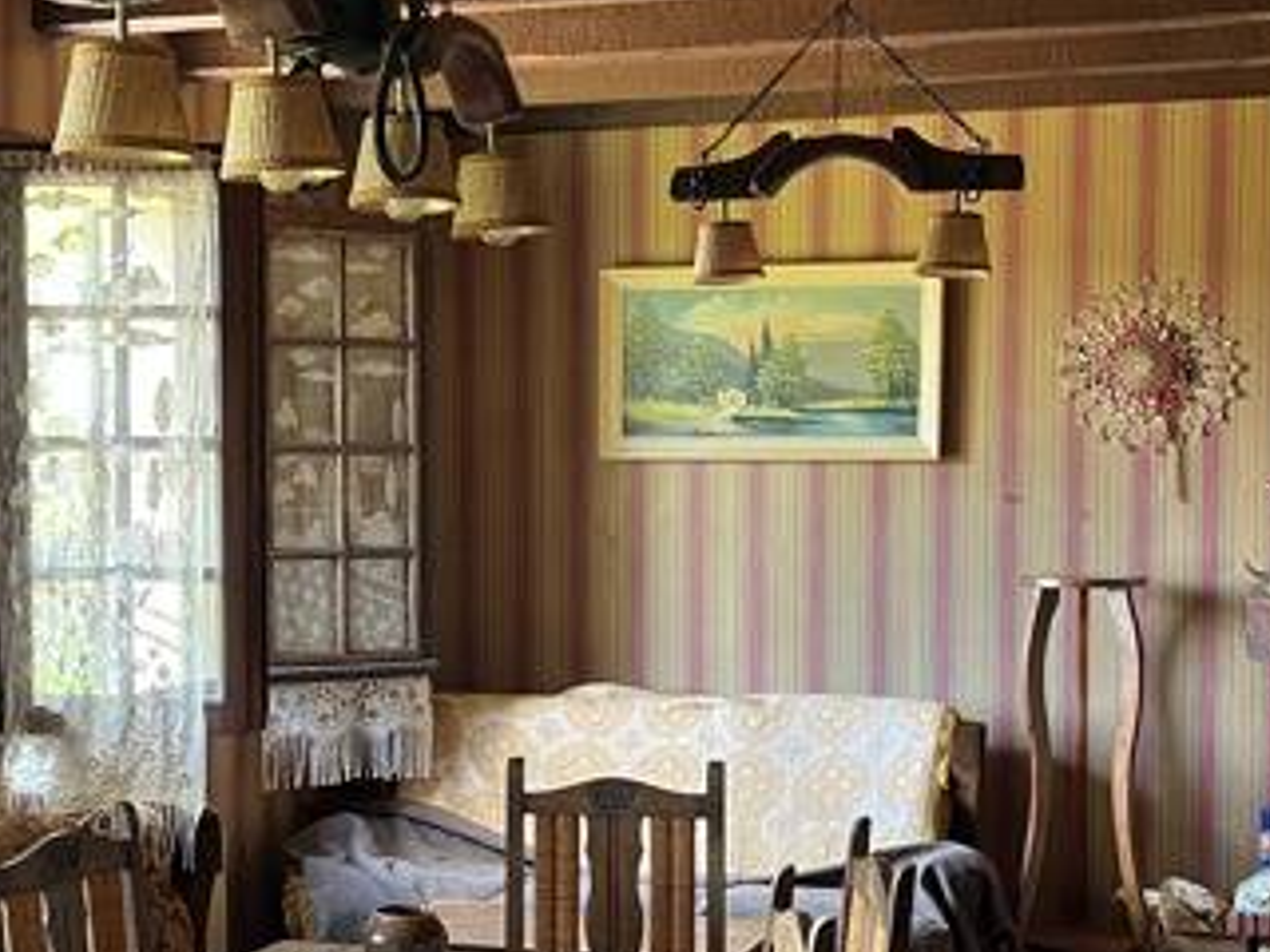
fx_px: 2385
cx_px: 568
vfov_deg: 22.5
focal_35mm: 65
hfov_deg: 29.8
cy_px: 647
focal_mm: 5.1
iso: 200
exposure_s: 1/60
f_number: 1.6
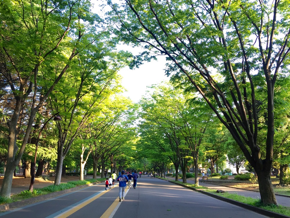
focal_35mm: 29
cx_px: 145
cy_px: 109
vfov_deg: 48.2
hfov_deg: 61.7
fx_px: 243
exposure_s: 1/120
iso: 40
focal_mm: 4.15
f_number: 2.2
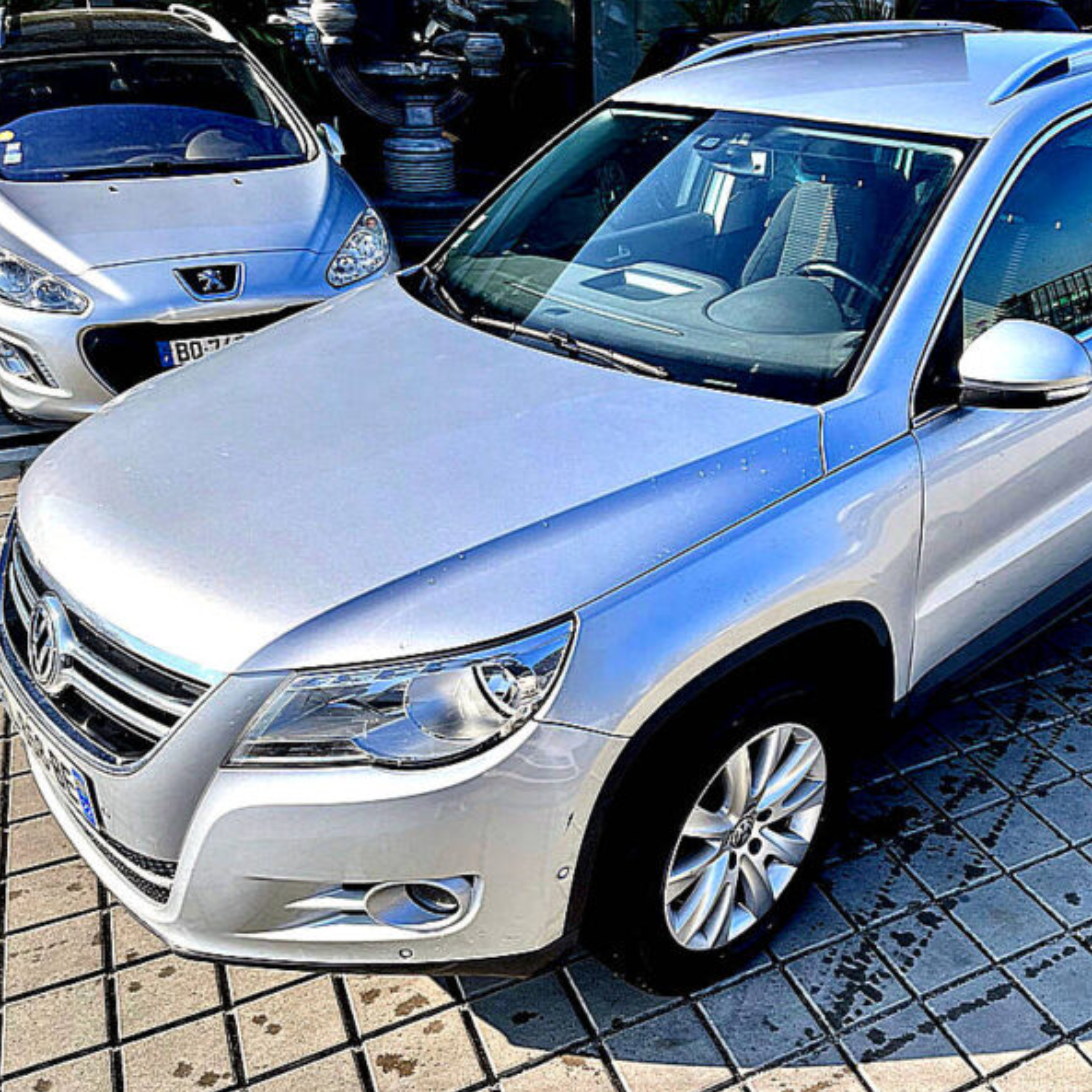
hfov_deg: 51.7
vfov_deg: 52.5
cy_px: 551
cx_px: 714
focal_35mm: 31
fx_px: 1106
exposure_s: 1/2024
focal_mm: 5.1
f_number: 1.6
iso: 50
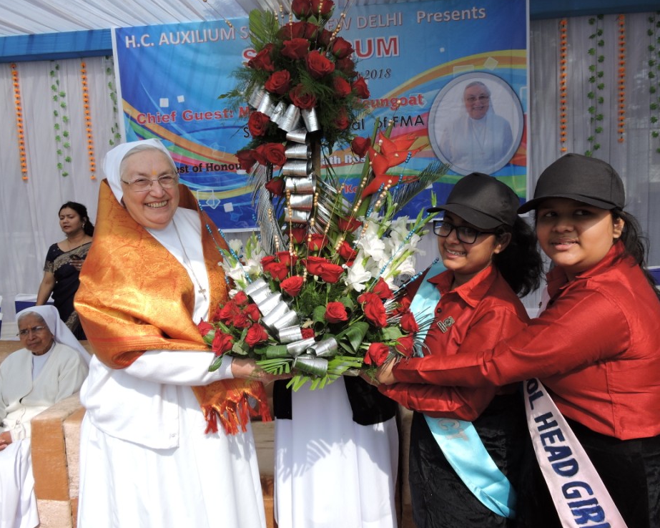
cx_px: 329
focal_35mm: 26
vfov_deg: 54.9
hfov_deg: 66.0
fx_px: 508
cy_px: 266
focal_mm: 4.3
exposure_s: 1/800
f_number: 3.3
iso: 100
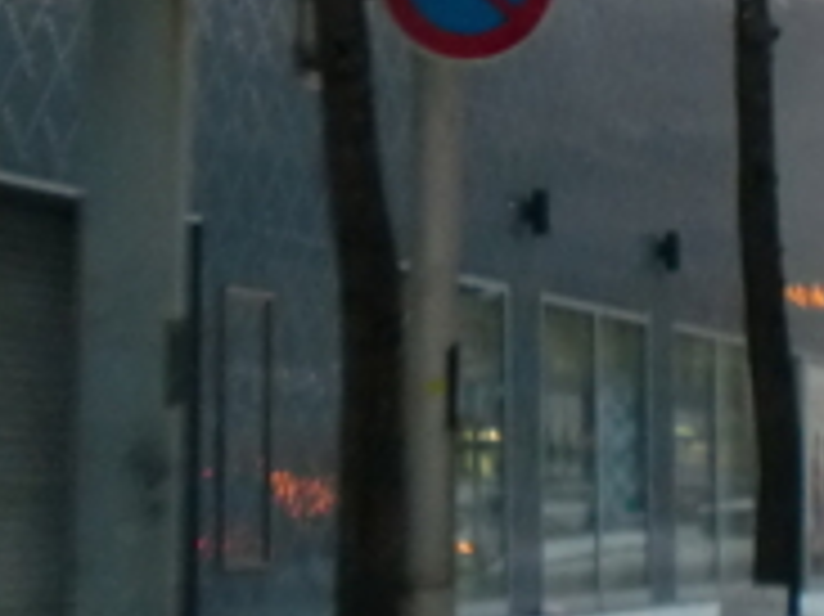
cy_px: -76
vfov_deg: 9.6
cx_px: 572
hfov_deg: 12.9
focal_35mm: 153
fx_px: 3640
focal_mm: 6.3
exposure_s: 1/60
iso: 160
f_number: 3.1
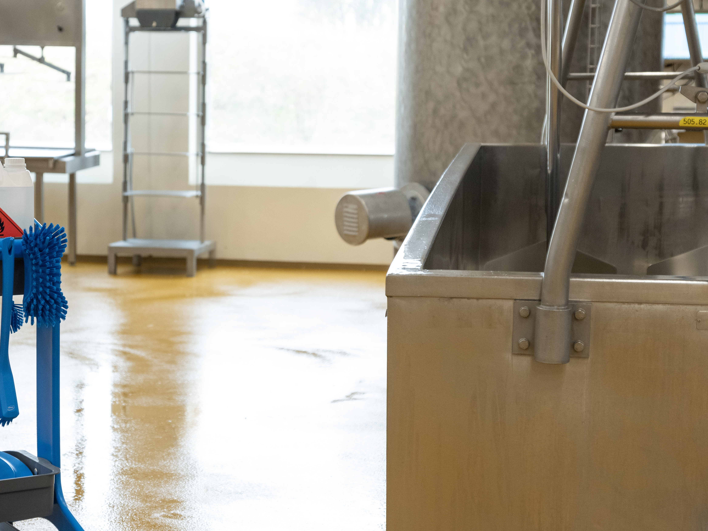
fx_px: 1452
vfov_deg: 20.7
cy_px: 252
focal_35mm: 71
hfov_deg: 27.2
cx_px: 233
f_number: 4
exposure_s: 1/125
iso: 1000
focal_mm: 50.8
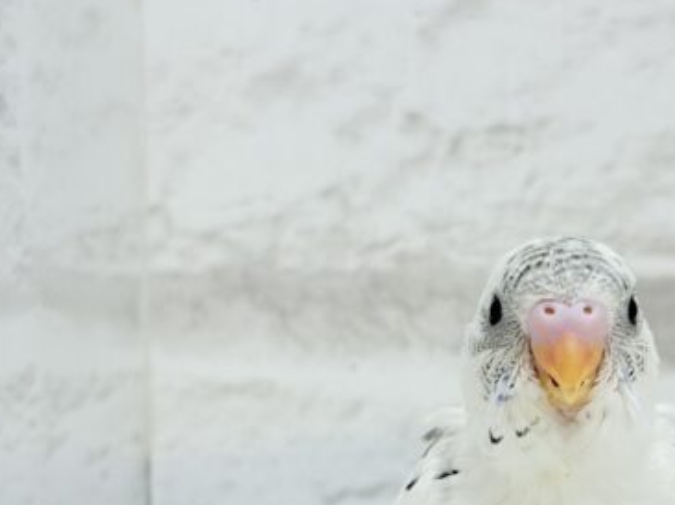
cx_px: 503
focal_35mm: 91
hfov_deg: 21.4
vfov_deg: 16.1
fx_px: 1773
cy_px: 396
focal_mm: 5.96
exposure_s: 1/100
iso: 50
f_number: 1.6
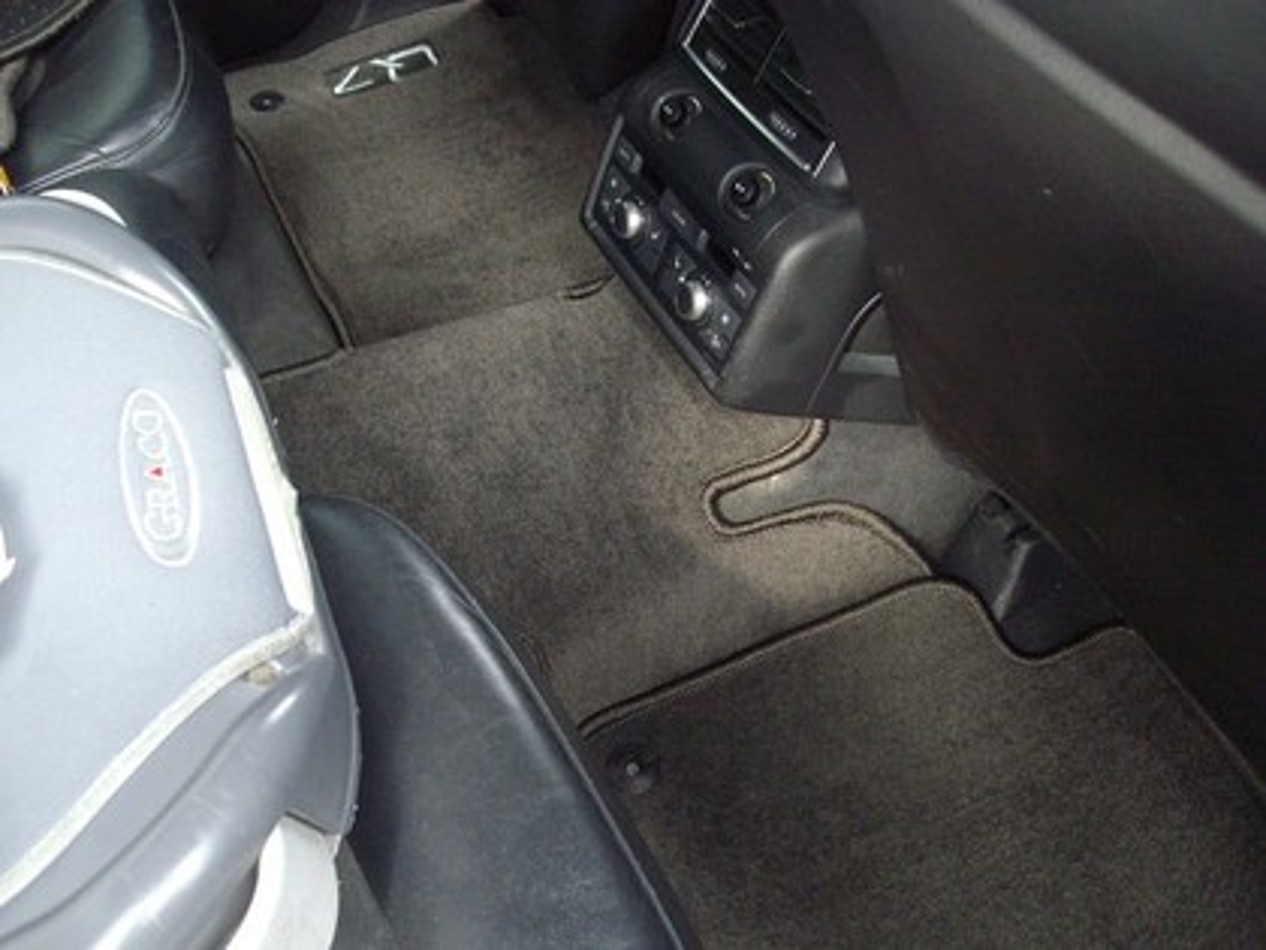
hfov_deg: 51.4
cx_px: 633
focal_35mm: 36
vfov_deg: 39.7
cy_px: 475
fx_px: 1317
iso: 320
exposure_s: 1/50
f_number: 2.7
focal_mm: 6
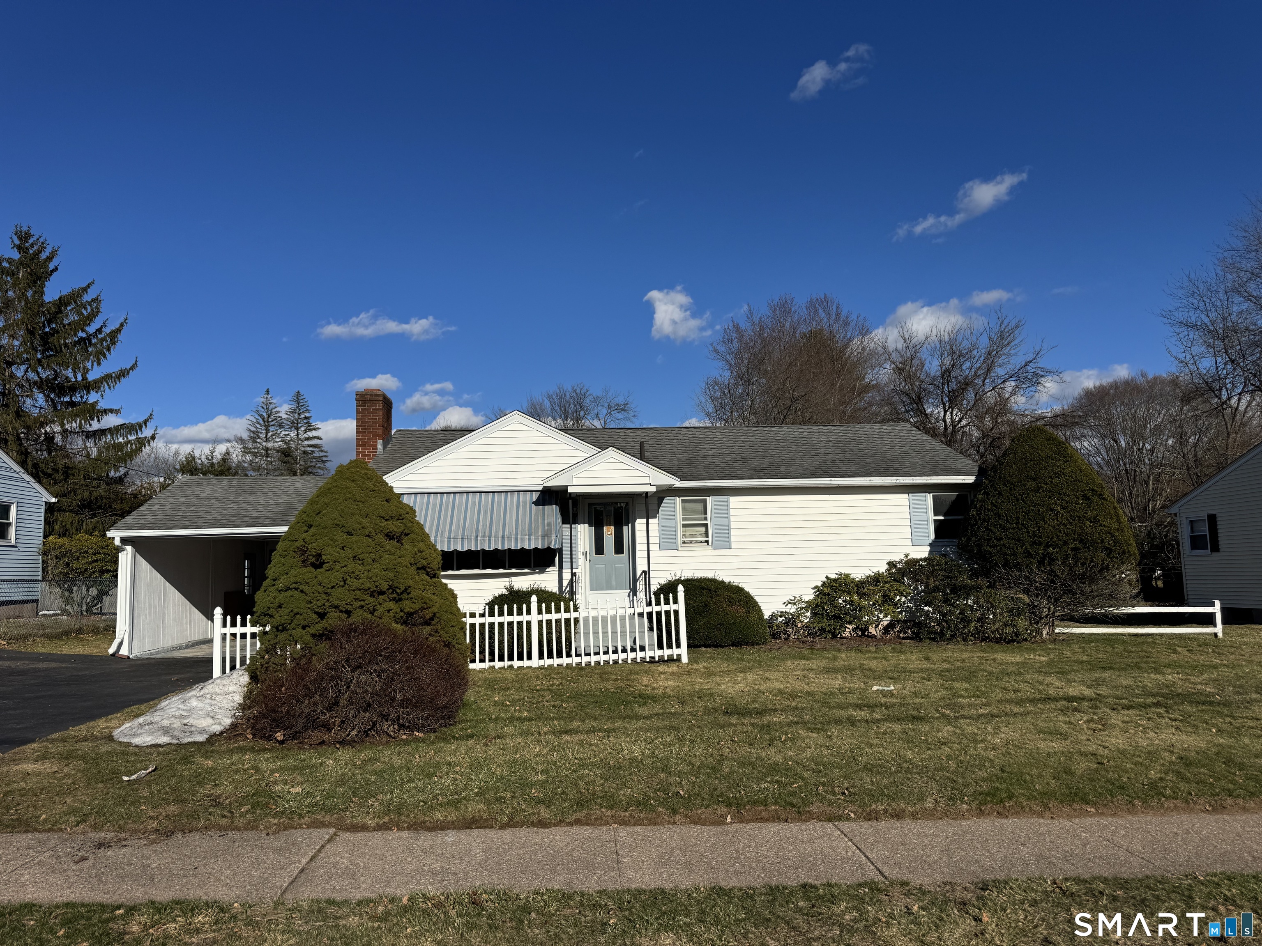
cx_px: 631
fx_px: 875
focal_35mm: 24
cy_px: 473
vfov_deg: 56.8
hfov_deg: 71.6
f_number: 1.78
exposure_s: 1/7092
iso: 80
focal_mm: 6.76
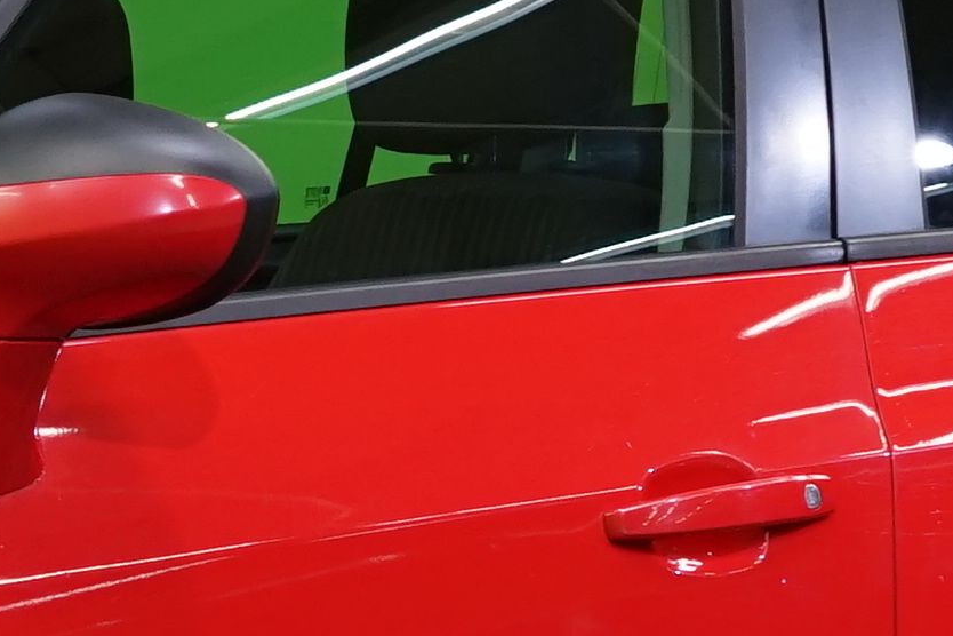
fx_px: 5903
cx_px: -429
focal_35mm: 223
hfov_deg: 9.0
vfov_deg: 6.1
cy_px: 601
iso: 640
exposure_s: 1/30
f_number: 5.6
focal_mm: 31
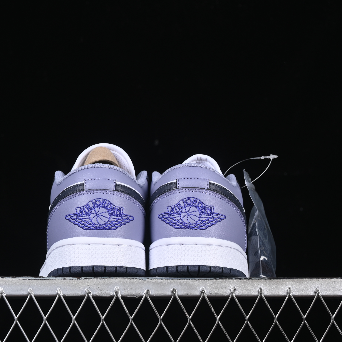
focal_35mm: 96
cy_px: 171
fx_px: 1073
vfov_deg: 18.1
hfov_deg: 18.1
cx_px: 151
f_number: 8
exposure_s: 1/80
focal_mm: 50
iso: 160
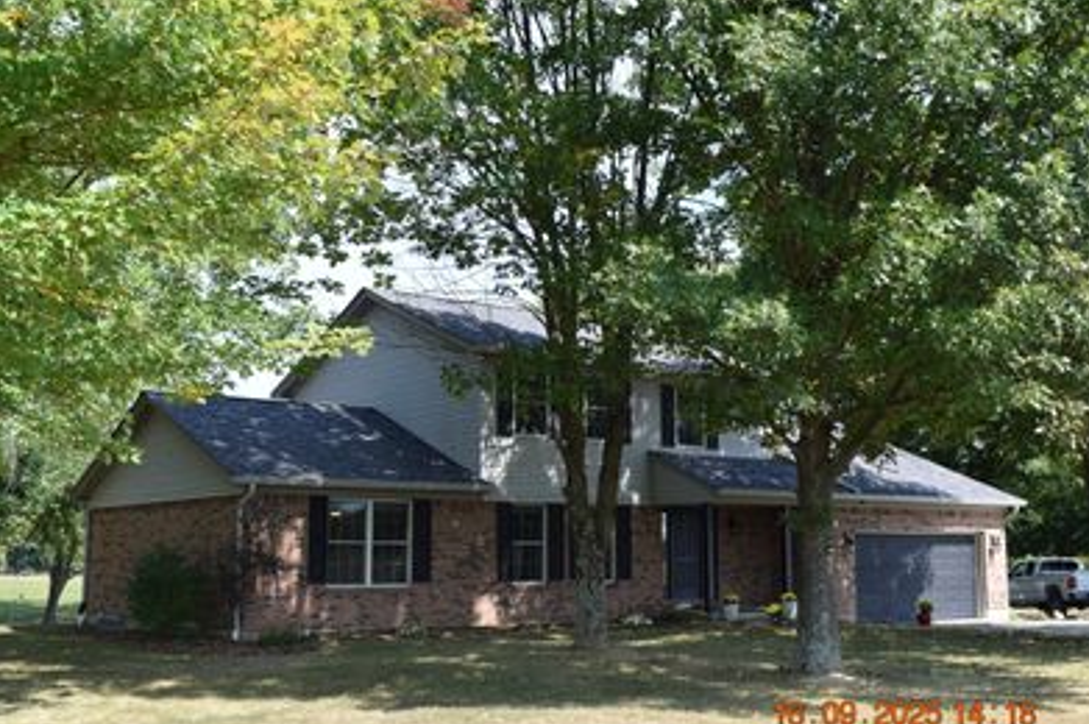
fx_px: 1300
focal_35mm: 43
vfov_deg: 31.1
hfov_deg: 45.5
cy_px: 375
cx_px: 550
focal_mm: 26
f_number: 8
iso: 220
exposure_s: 1/250
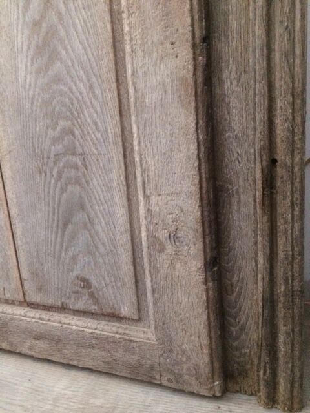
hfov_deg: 48.2
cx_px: 155
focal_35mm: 29
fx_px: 346
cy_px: 206
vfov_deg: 61.7
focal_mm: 4.15
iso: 640
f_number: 2.2
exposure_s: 1/17
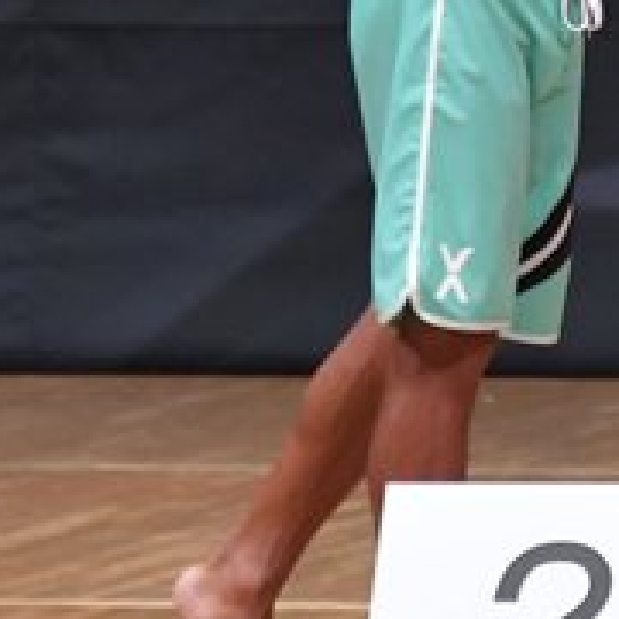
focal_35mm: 1096
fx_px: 22173
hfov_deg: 1.6
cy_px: -31
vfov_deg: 1.6
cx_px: 1037
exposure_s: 1/400
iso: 6400
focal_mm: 200
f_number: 5.6
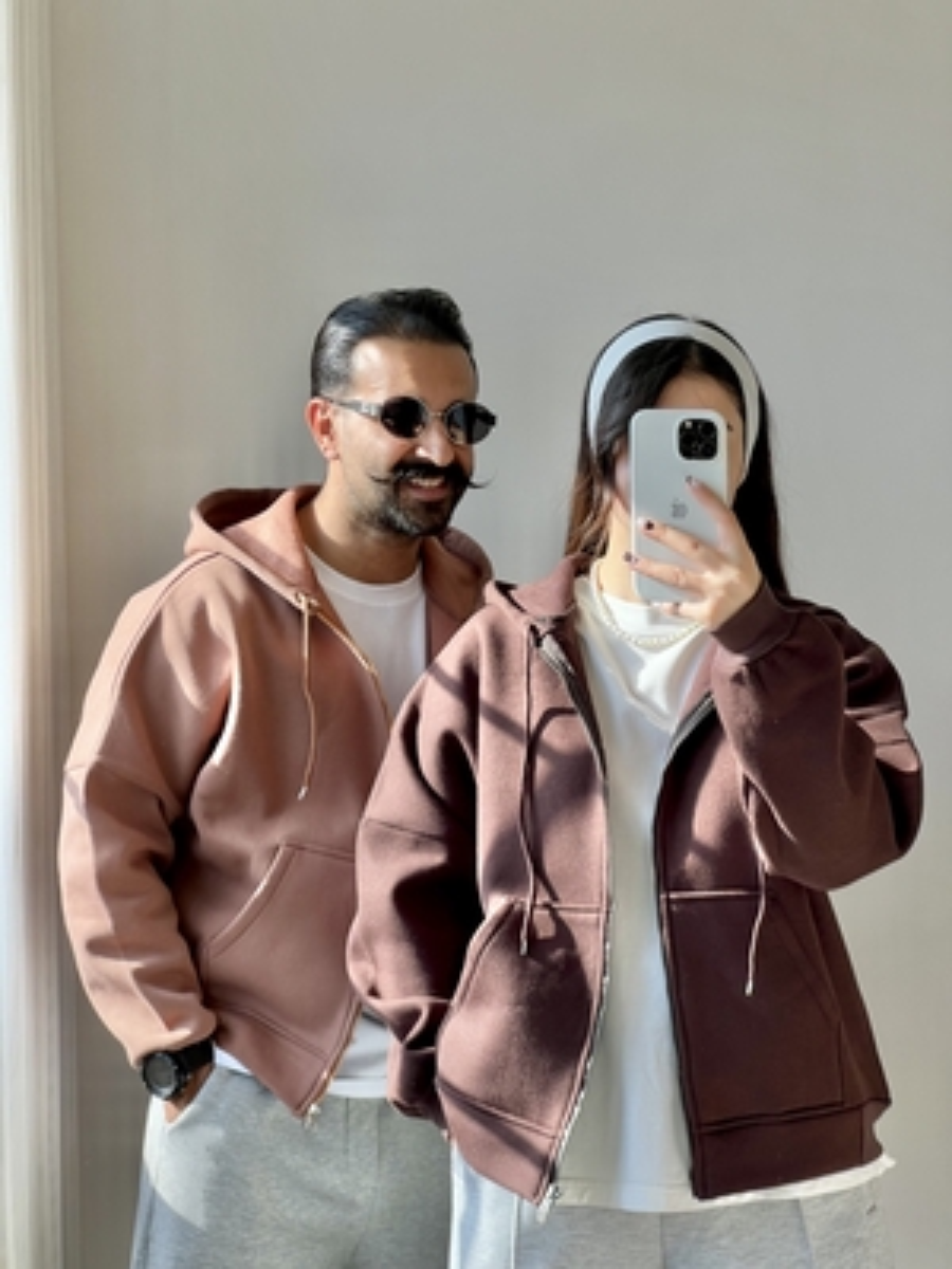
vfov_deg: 25.3
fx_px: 2824
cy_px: 634
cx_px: 476
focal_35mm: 77
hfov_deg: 19.1
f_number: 2.8
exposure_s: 1/125
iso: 32
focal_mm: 9
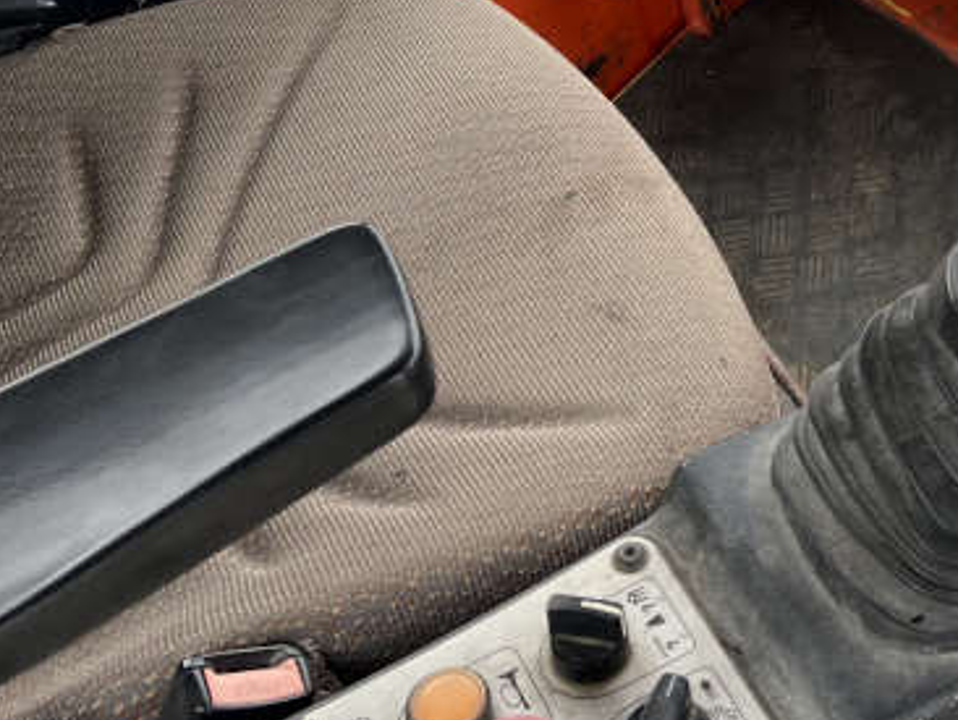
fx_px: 1966
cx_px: 885
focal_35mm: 71
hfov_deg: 26.4
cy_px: -102
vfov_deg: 19.7
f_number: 1.5
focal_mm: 5.7
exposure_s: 1/797
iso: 50
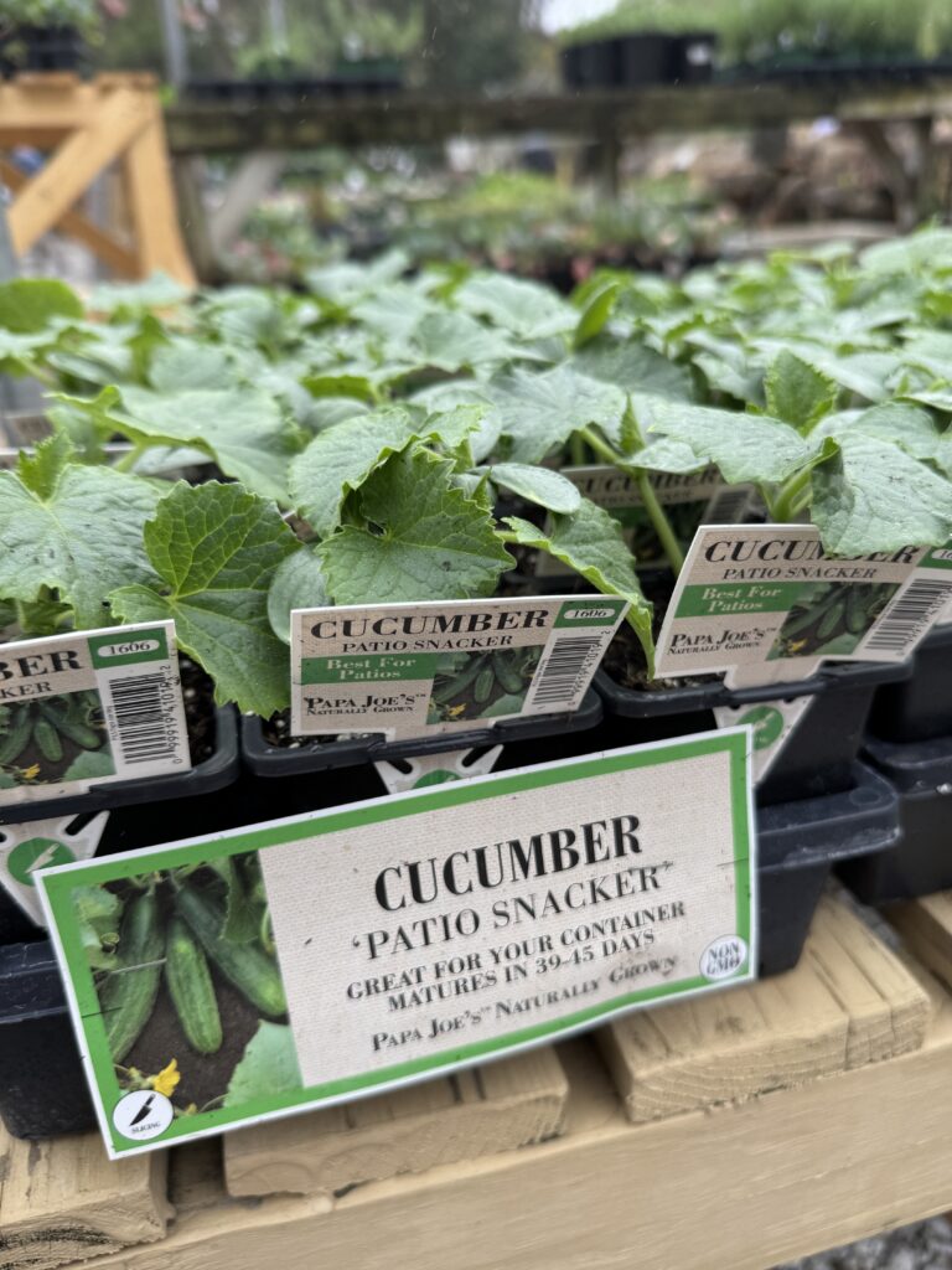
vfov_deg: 71.6
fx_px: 880
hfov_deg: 56.8
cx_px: 476
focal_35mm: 24
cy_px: 635
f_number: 1.78
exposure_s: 1/685
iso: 80
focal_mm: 6.76
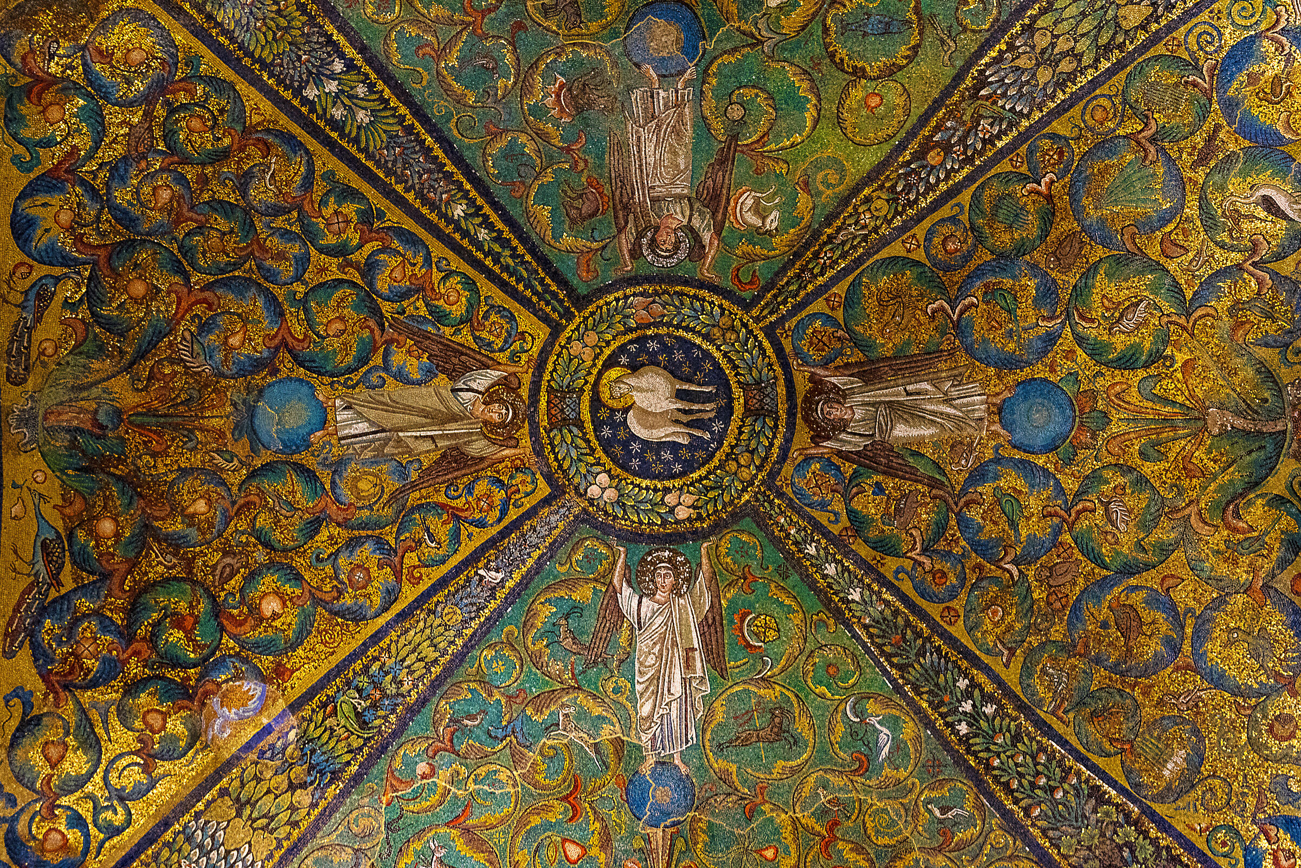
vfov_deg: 19.5
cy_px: 434
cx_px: 650
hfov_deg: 28.8
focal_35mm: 70
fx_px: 2530
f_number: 6.3
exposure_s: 1/80
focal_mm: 70
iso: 2000
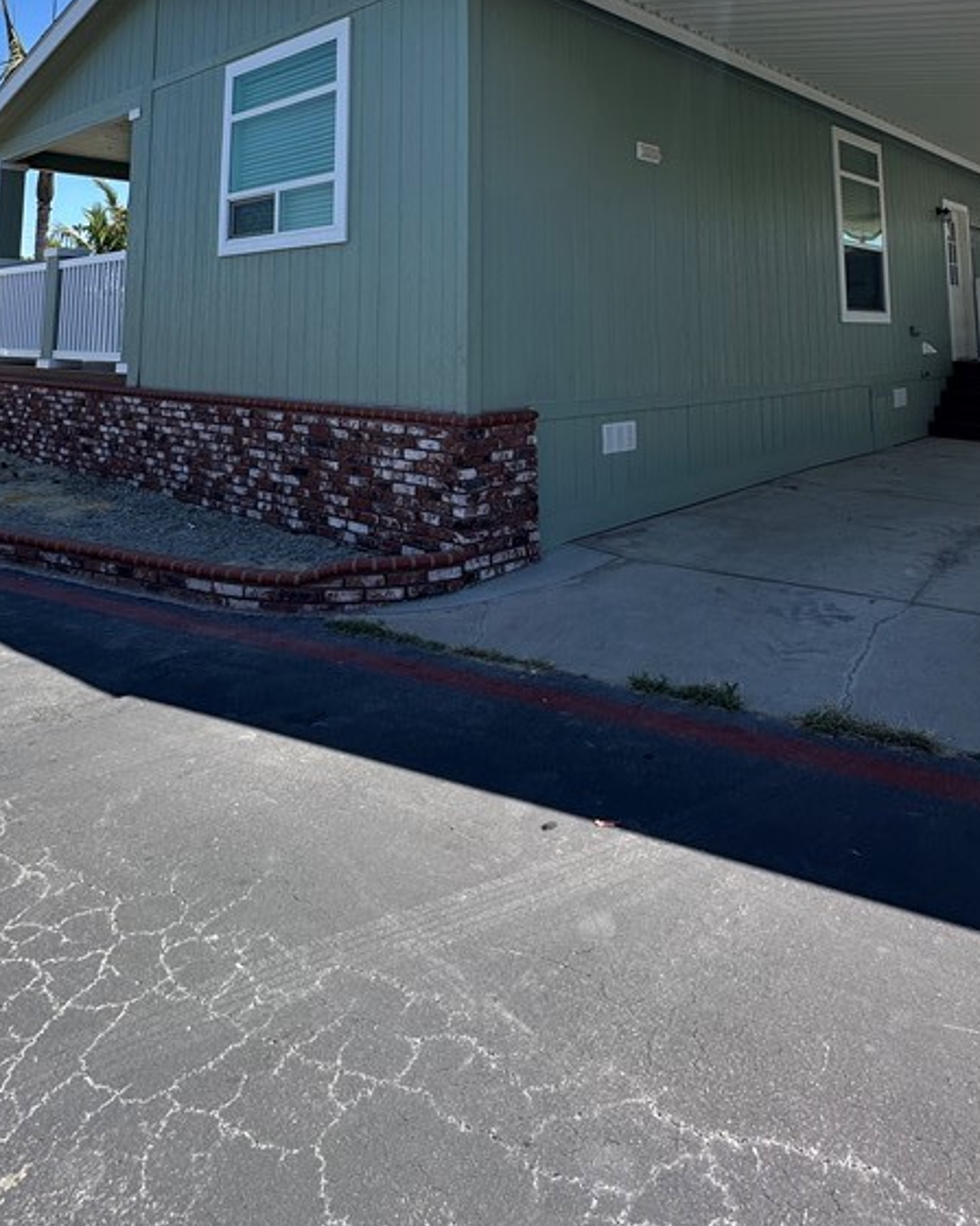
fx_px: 906
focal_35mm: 25
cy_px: 221
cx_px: 486
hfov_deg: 56.8
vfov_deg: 61.6
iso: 40
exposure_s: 1/774
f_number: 2.2
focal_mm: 2.22
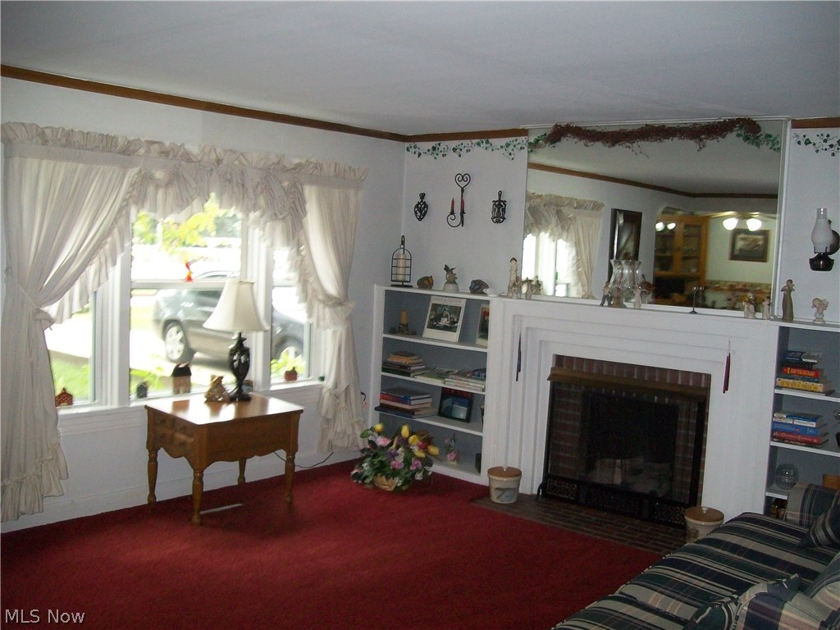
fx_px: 825
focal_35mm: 34
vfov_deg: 41.8
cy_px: 315
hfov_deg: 54.0
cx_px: 420
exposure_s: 1/60
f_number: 2.7
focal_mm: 6.1
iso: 160
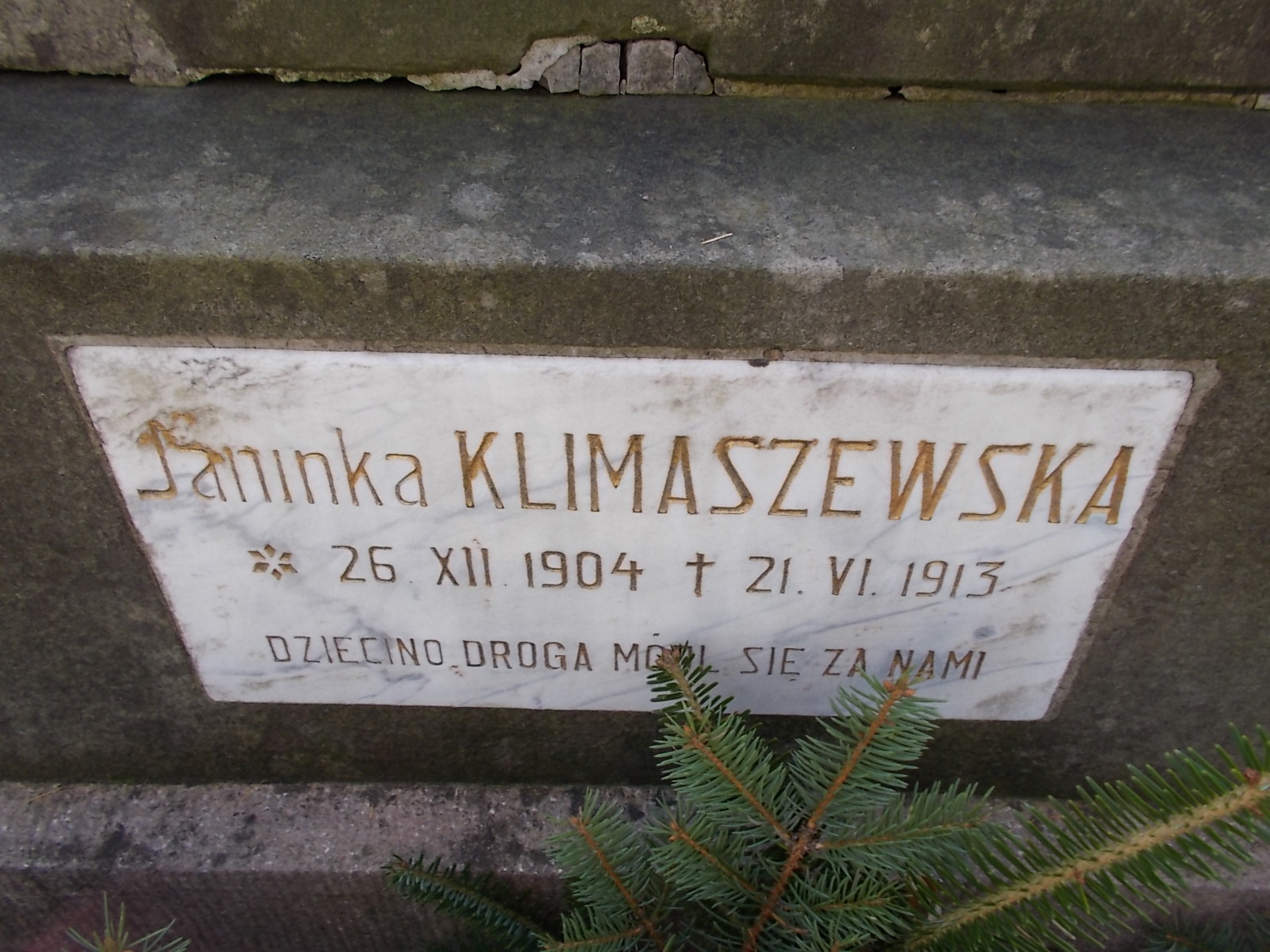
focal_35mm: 26
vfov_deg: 53.1
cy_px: 476
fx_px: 954
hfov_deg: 67.3
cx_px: 635
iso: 80
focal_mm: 4.6
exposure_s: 1/125
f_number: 3.2
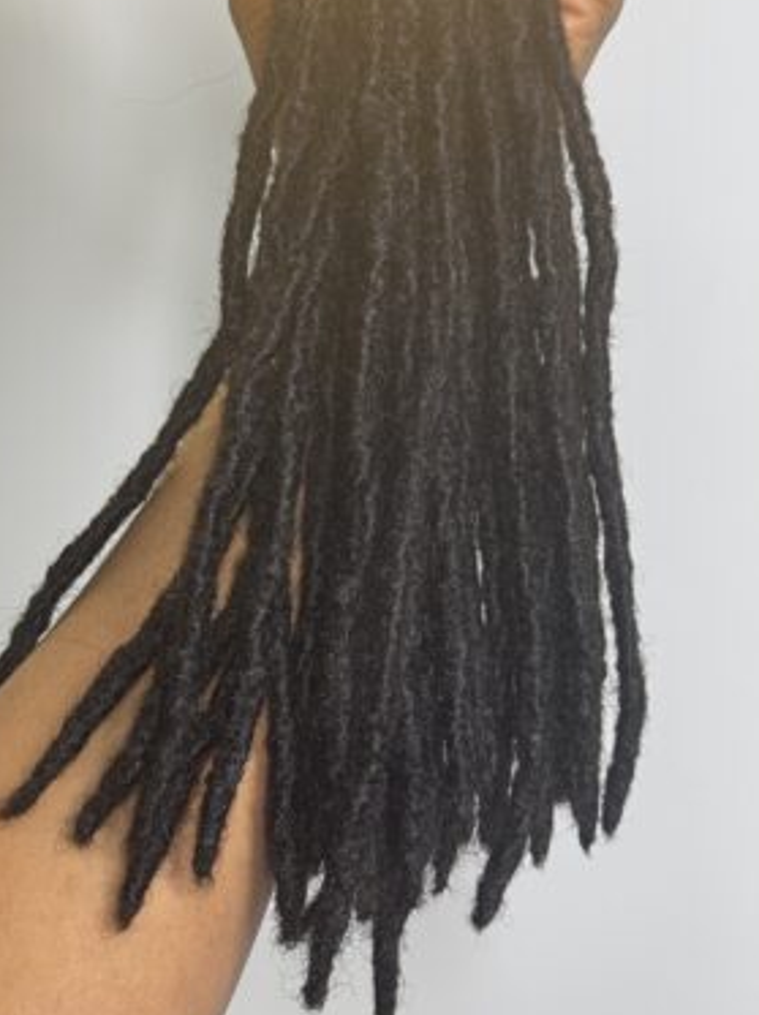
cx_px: 362
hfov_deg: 26.5
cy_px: 494
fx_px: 1611
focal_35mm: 55
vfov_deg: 35.0
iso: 80
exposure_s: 1/88
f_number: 1.78
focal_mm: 6.76
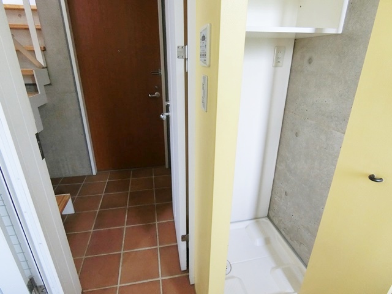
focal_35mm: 19
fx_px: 215
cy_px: 147
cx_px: 196
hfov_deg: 84.7
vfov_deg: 68.7
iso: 500
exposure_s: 1/30
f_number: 2.7
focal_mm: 4.06
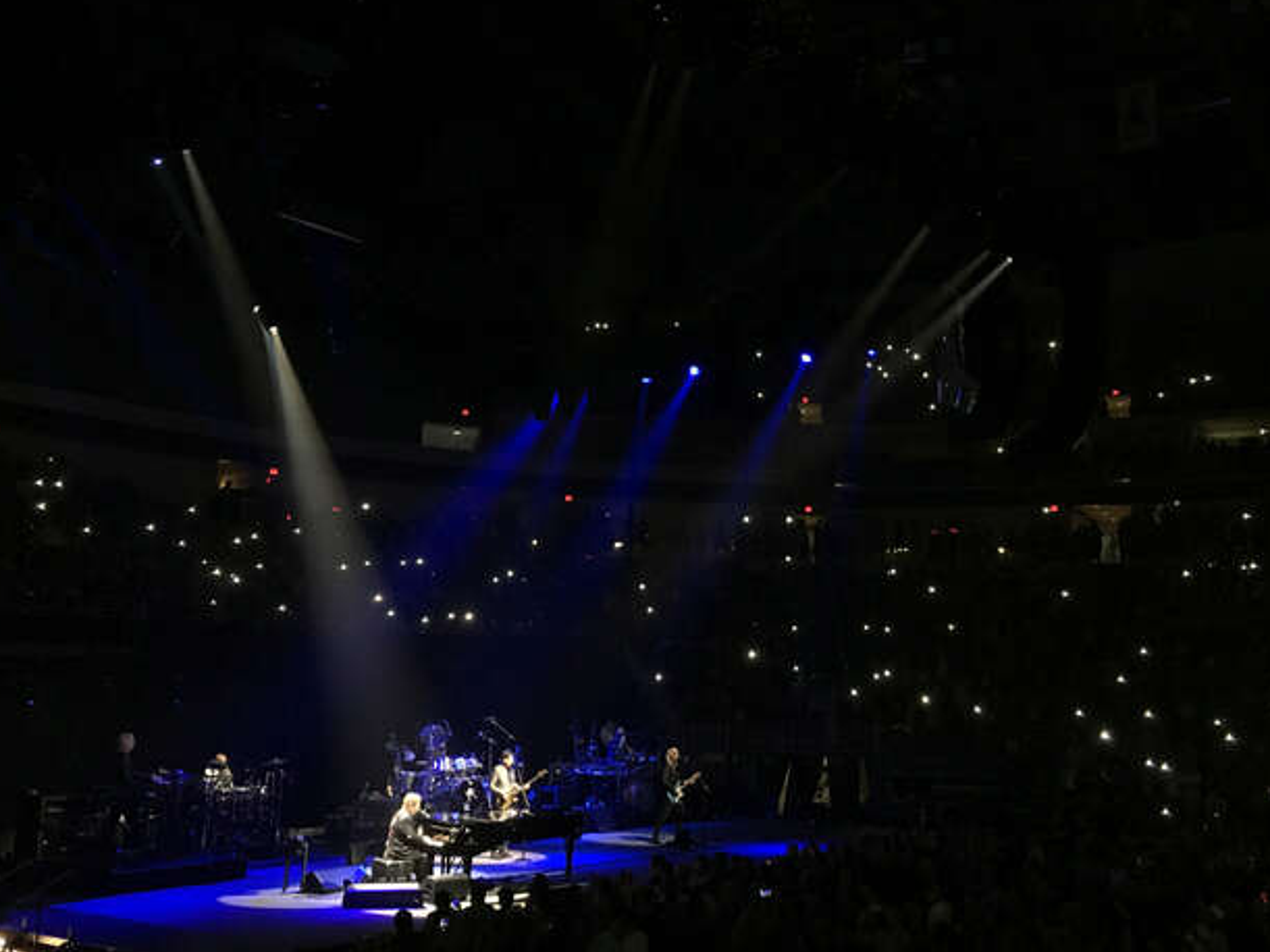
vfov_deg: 37.7
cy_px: 445
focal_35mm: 38
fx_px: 1394
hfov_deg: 48.8
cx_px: 732
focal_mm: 4.15
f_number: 2.2
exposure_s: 1/15
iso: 50
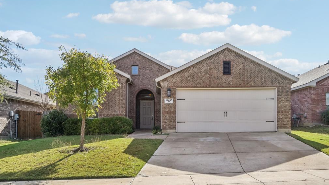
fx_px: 279
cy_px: 97
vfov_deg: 36.7
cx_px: 167
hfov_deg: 61.0
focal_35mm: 32
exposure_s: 1/1000
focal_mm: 30
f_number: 8
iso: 400
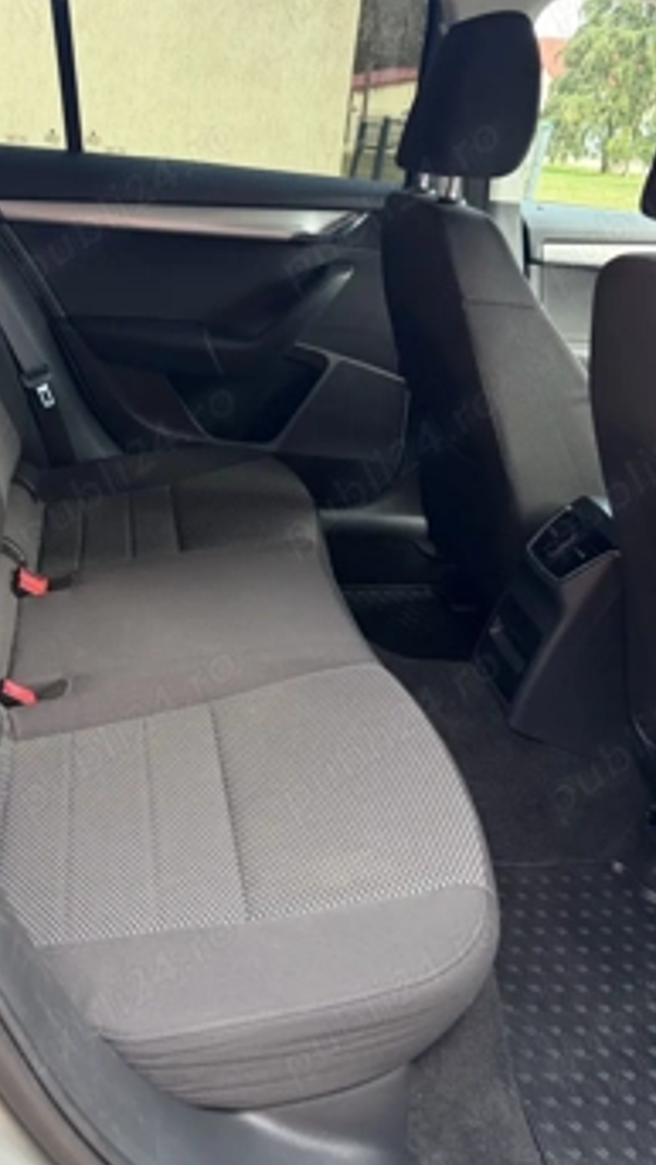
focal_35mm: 33
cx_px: 194
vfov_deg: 59.3
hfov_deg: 35.1
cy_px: 509
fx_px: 1020
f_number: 1.6
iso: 100
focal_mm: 5.96
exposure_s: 1/121
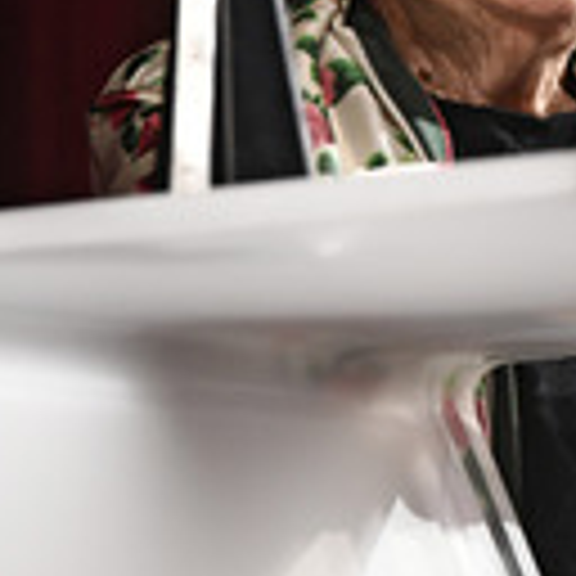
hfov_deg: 2.9
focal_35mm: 597
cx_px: 601
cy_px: 104
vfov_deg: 2.9
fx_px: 11239
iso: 3200
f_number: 5
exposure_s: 1/250
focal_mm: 200
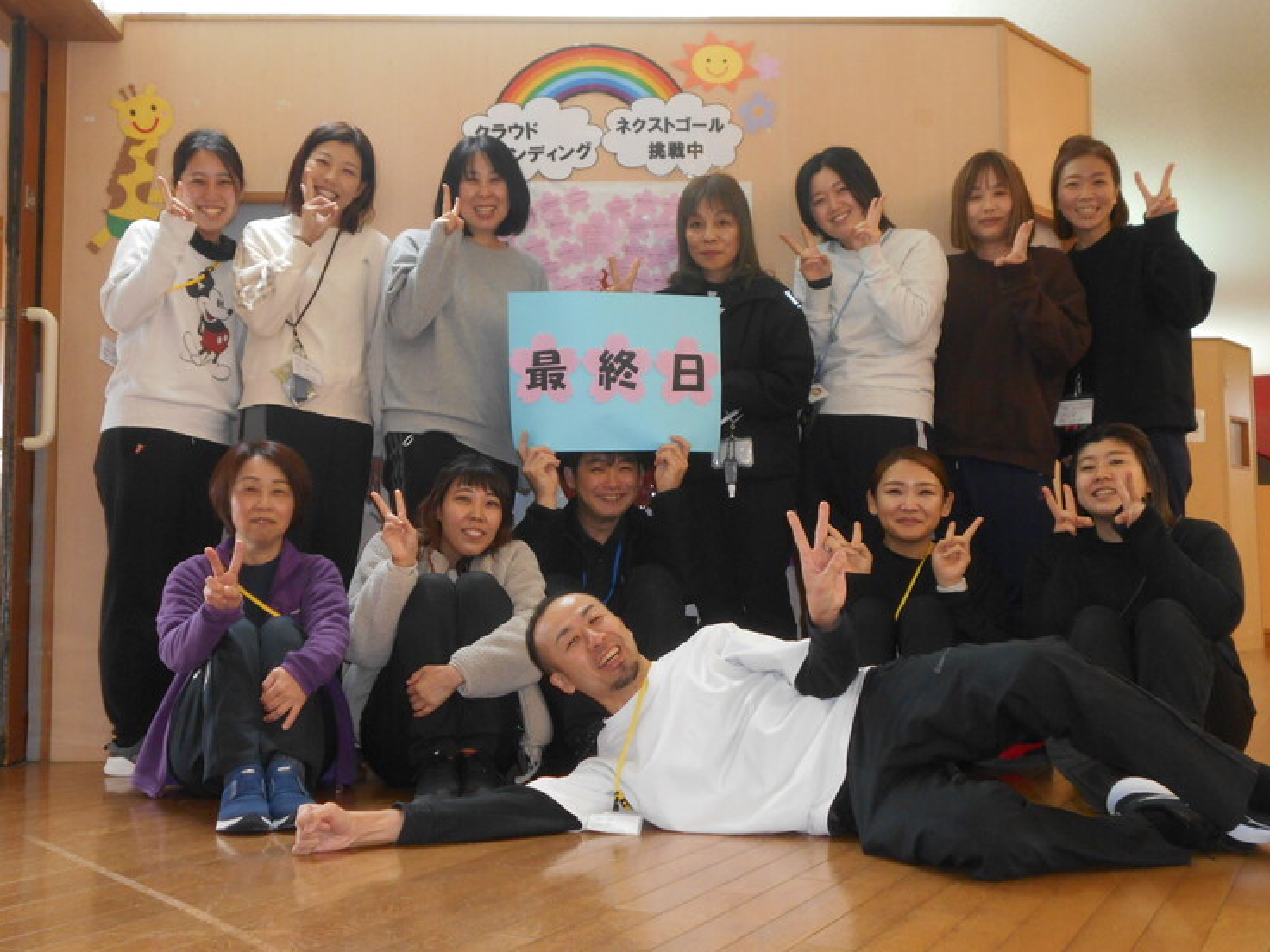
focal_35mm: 39
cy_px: 476
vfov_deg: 36.8
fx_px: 1431
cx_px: 635
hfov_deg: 47.9
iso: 280
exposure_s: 1/30
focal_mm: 6.7
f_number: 3.9
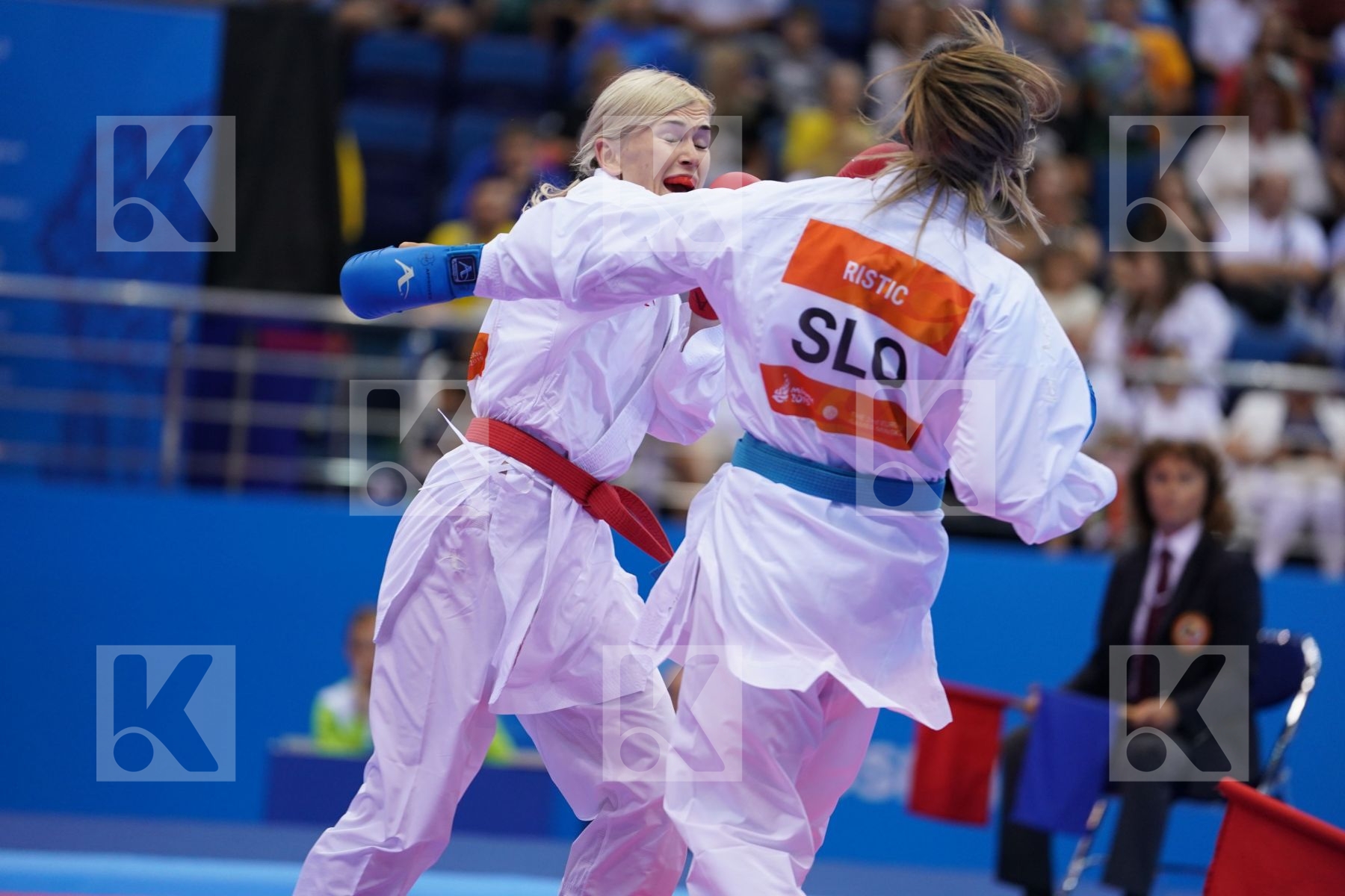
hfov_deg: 10.3
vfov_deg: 6.9
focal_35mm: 200
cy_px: 448
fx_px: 7472
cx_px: 672
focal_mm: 200
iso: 1250
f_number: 2.8
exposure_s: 1/1000
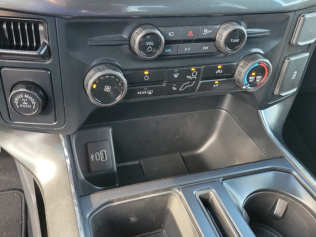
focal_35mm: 32
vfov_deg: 44.2
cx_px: 139
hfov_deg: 56.7
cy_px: 122
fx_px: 292
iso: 257
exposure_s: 1/59.2
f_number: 1.8
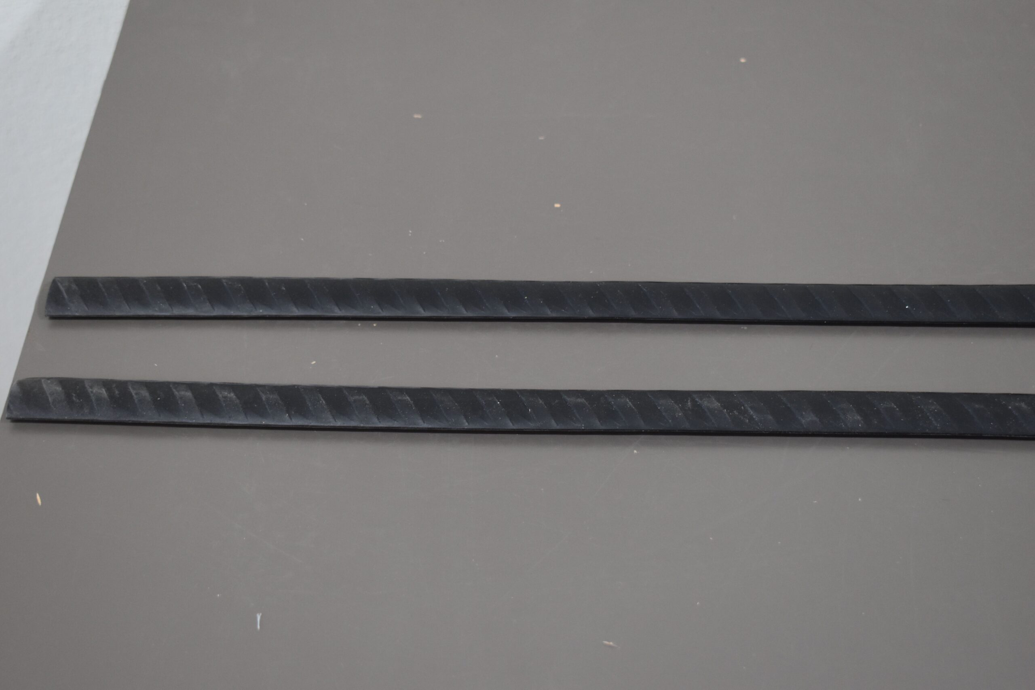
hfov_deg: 29.9
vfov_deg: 20.2
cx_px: 518
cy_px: 345
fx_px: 1941
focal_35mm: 68
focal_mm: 45
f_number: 5
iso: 1000
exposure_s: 1/125
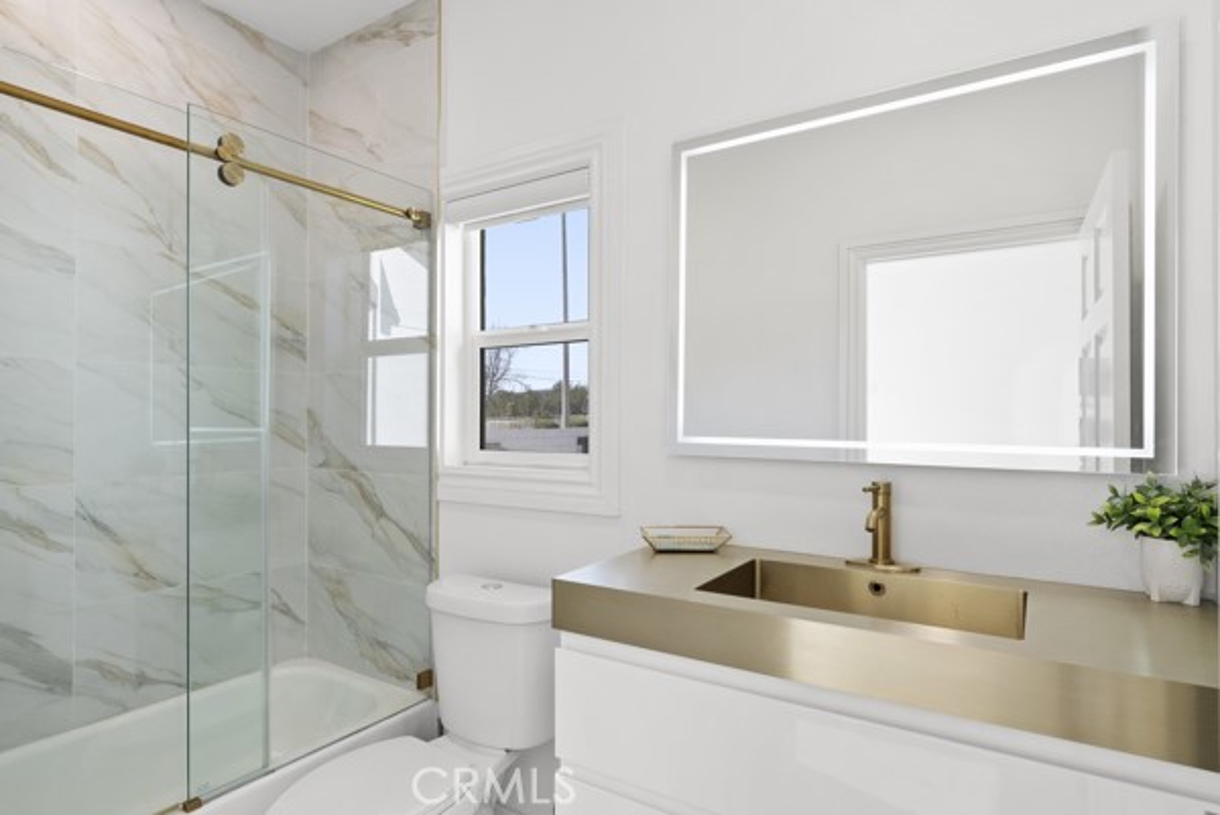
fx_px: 678
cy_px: 408
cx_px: 610
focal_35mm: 20
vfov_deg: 62.0
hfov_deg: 83.9
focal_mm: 20
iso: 250
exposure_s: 1/4
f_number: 8
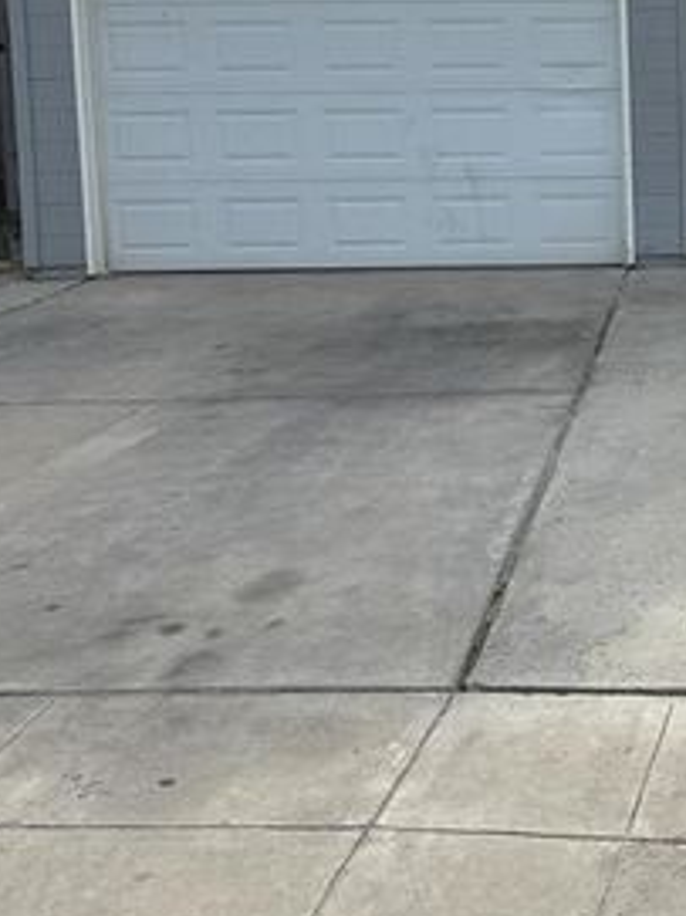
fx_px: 1560
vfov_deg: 32.2
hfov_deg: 23.4
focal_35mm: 59
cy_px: 252
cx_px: 737
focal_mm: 6.86
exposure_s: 1/5848
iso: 80
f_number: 1.78
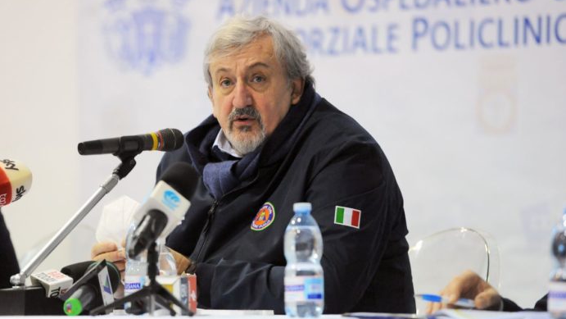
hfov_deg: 10.2
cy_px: 148
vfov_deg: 5.8
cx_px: 284
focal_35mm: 211
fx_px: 3167
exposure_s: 1/250
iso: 4000
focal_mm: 200
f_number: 3.5
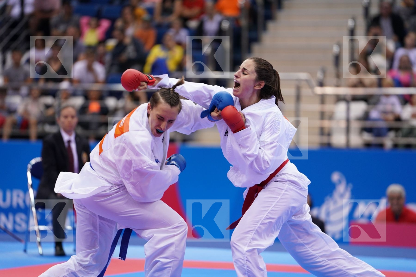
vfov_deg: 6.9
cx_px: 208
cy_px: 138
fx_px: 2311
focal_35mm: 200
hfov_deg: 10.3
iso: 1600
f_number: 2.8
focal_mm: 200
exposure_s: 1/1000
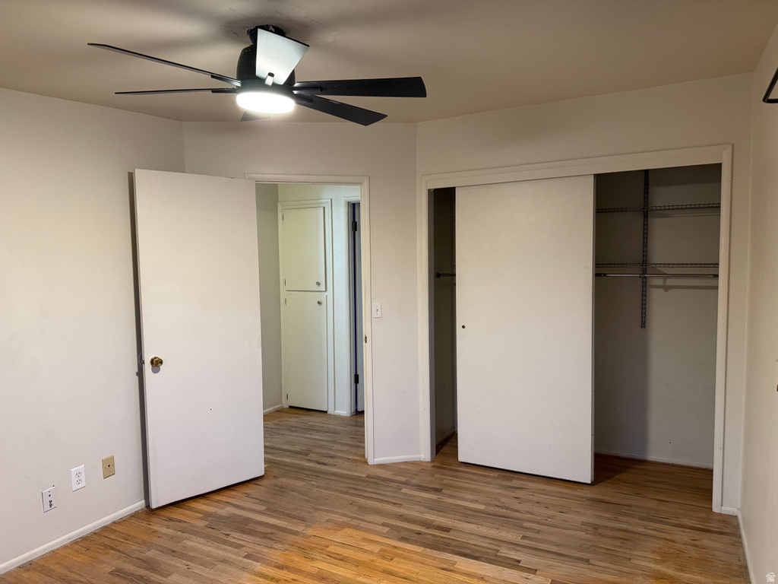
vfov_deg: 56.8
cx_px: 389
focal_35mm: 24
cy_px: 292
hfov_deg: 71.6
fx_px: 539
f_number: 1.78
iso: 320
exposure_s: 1/60
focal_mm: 6.76
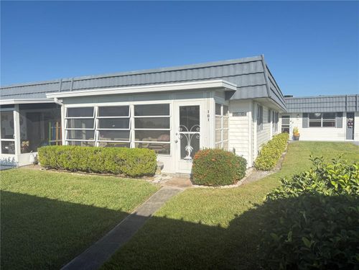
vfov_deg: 56.8
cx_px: 180
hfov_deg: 71.6
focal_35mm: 24
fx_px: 249
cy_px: 135
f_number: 1.78
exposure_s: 1/4975
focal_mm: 6.76
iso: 80
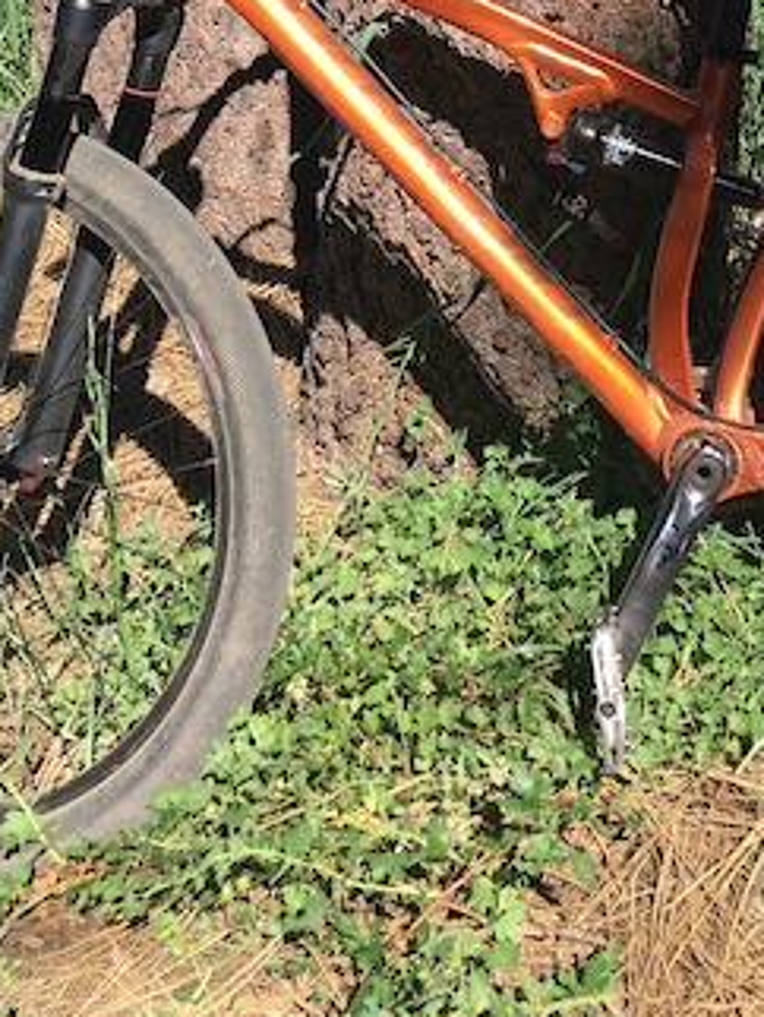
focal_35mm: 72
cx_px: 511
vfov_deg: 25.1
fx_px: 2116
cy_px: -107
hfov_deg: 20.4
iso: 25
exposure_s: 1/793
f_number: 2.2
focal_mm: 4.15
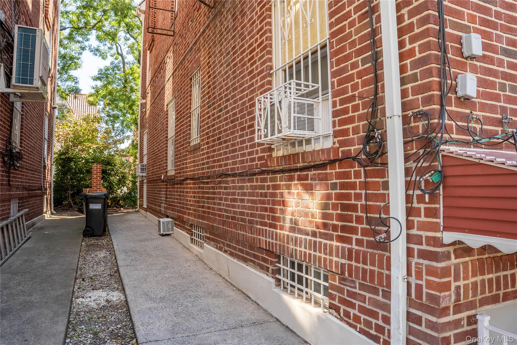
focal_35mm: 24
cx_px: 258
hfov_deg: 73.7
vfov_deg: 53.1
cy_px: 172
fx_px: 345
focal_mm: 24
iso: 1000
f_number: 7.1
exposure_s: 1/5000
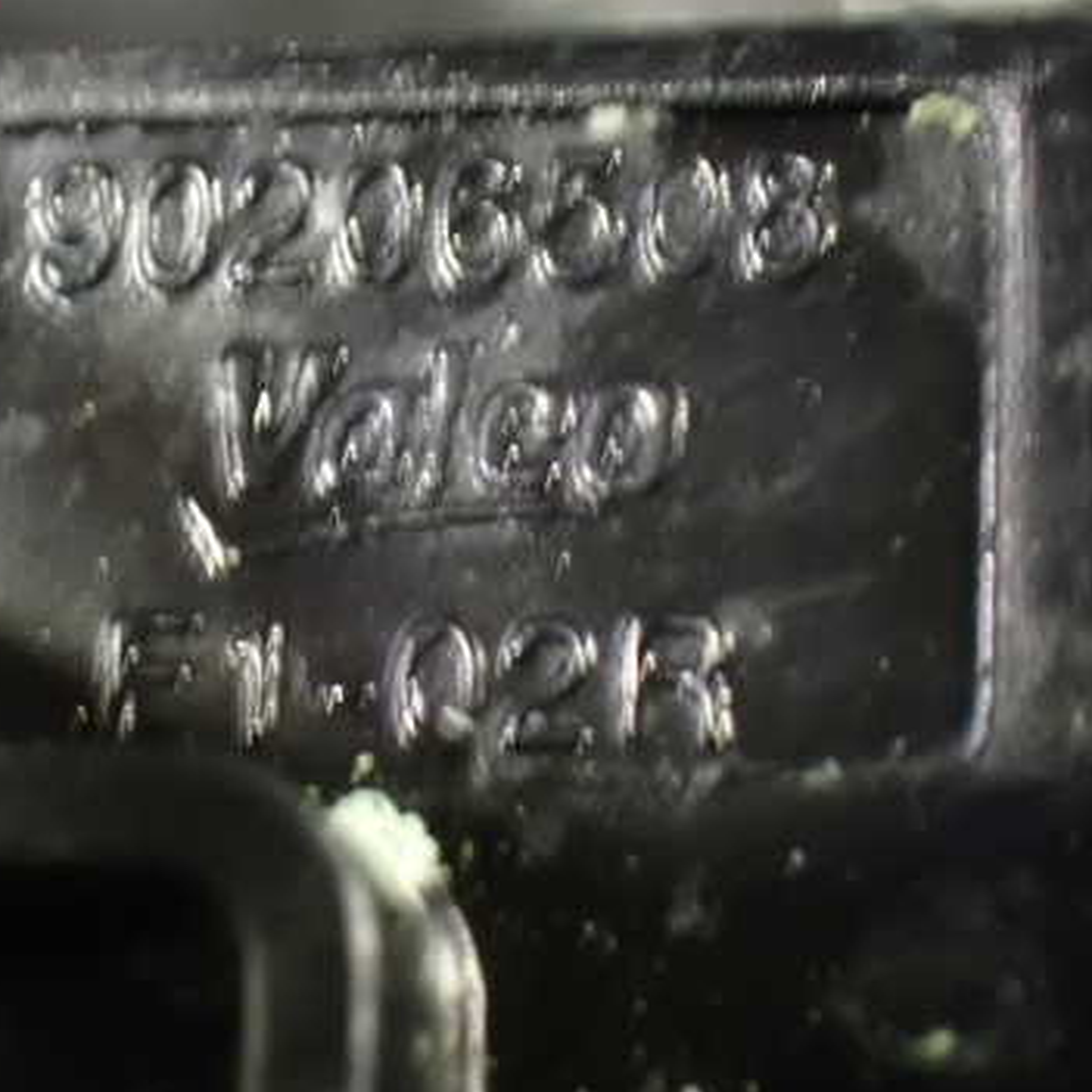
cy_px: 635
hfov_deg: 11.6
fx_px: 5389
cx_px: 336
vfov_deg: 11.6
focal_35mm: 151
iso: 1600
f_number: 4.9
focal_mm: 18
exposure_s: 1/10
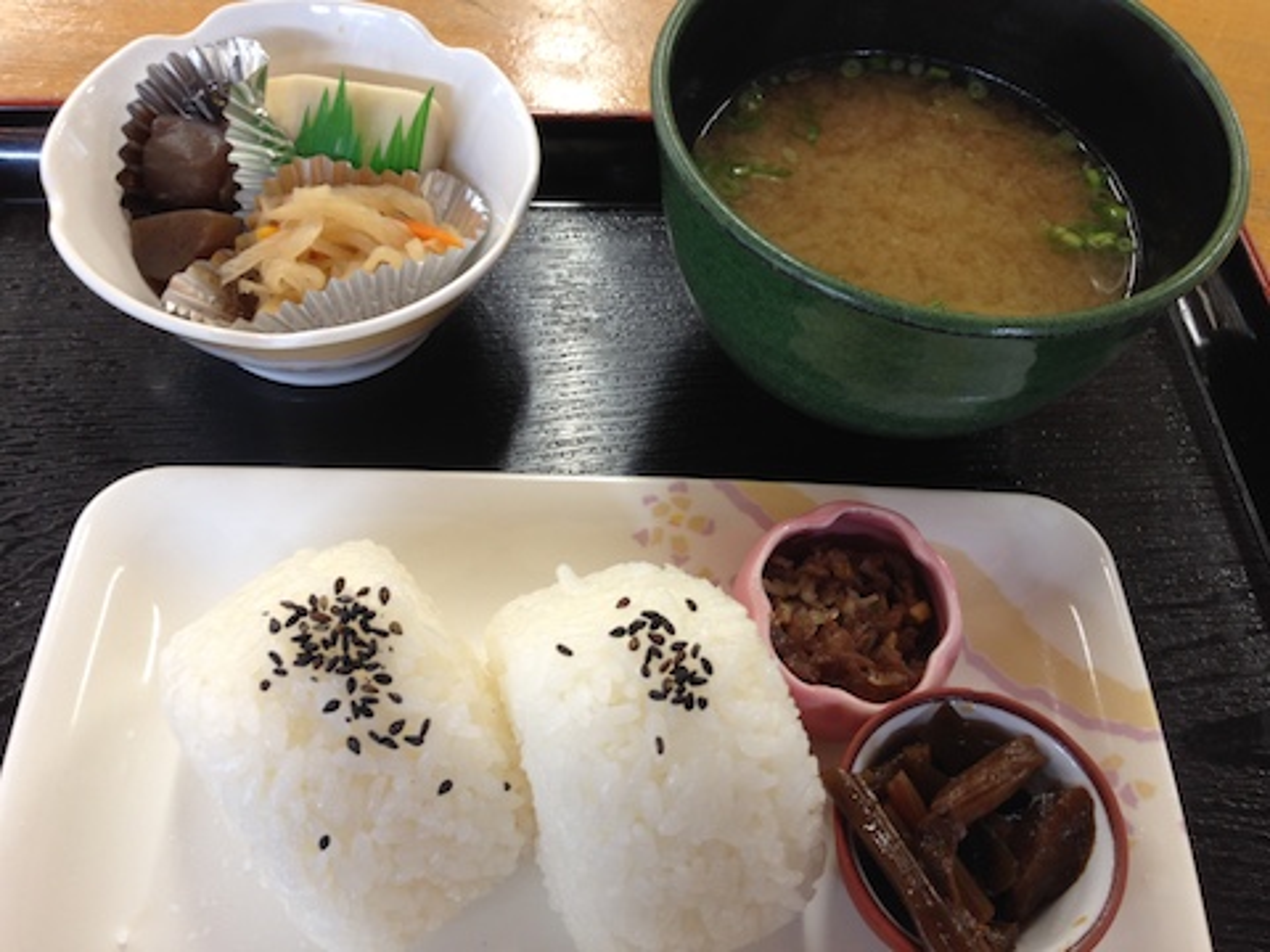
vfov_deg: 42.9
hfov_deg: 55.4
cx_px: 635
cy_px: 476
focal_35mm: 33
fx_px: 1211
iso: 64
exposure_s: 1/20
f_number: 2.4
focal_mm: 4.12
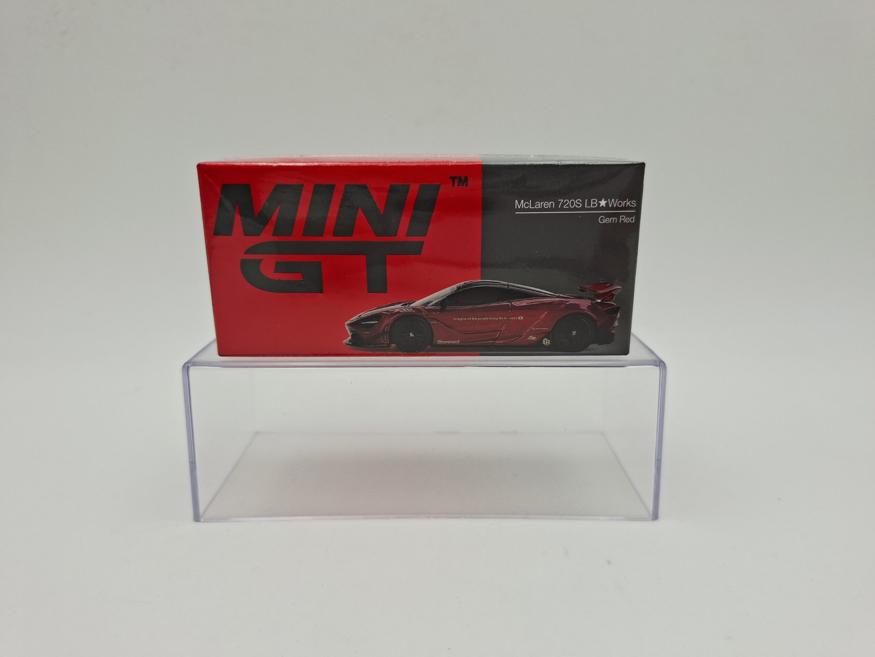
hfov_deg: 73.9
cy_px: 328
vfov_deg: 58.9
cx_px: 438
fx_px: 581
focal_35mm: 23
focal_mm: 5.54
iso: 50
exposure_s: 1/397
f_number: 1.8
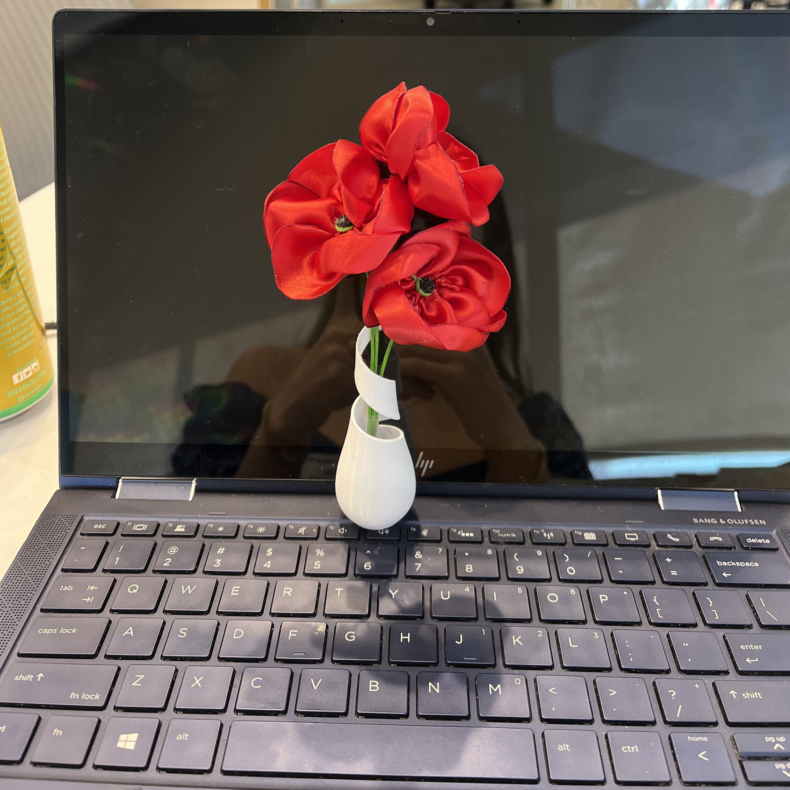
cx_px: 394
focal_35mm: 31
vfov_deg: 51.8
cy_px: 279
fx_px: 800
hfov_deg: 52.5
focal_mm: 5.1
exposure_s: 1/60
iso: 200
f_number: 1.6
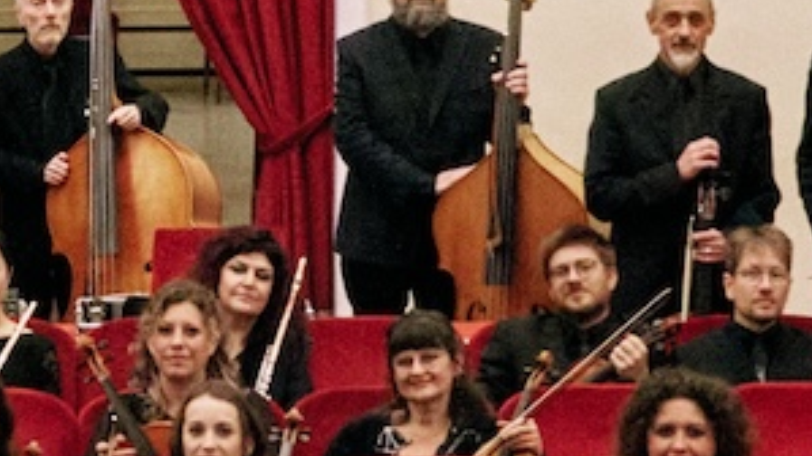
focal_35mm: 191
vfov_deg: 6.3
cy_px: 111
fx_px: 4111
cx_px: 8
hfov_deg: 11.2
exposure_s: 1/125
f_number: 3.2
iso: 10000
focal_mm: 23.3
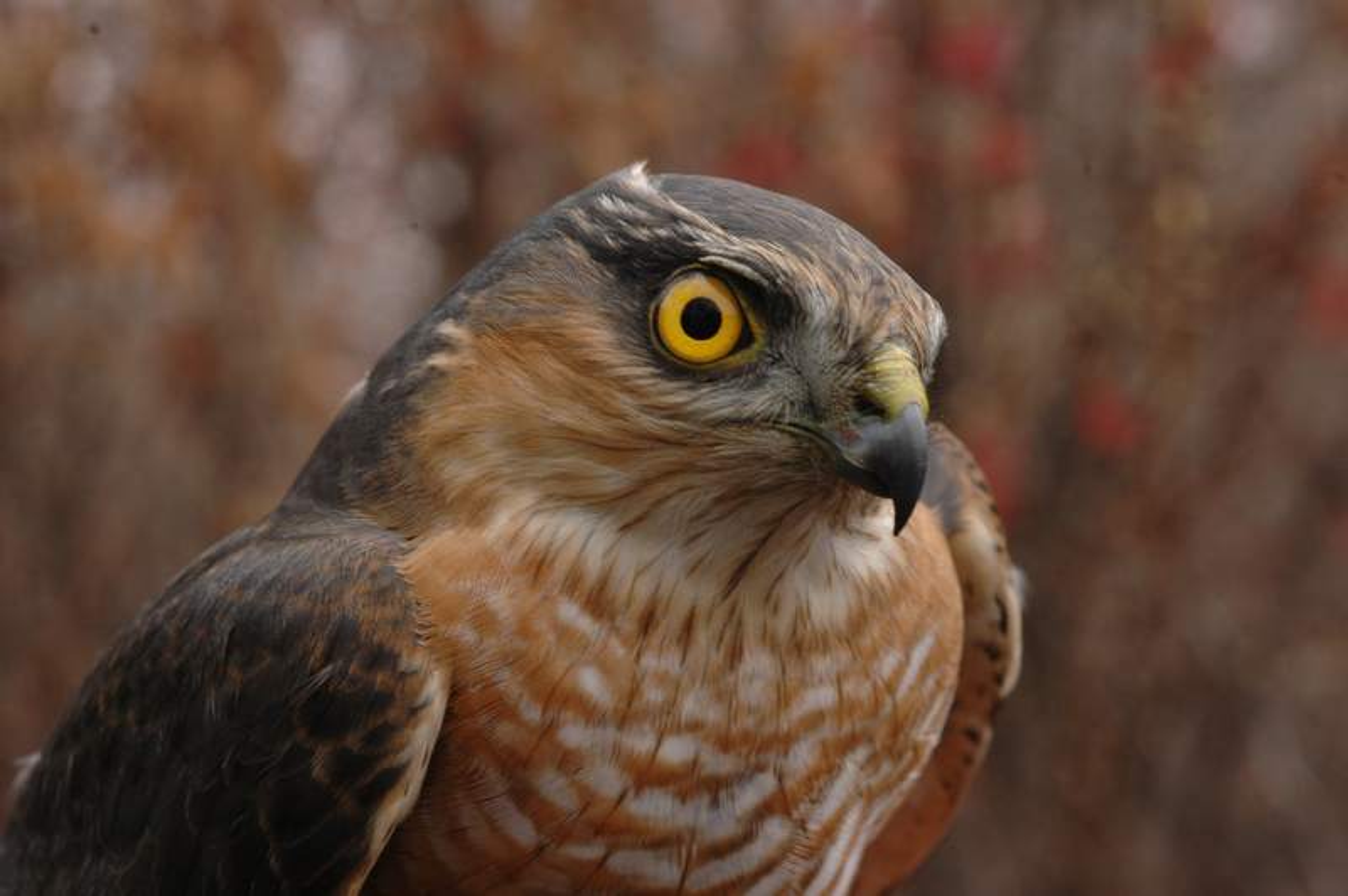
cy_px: 448
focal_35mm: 90
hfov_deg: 22.6
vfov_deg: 15.2
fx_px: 3367
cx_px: 674
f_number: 11
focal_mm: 60
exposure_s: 1/40
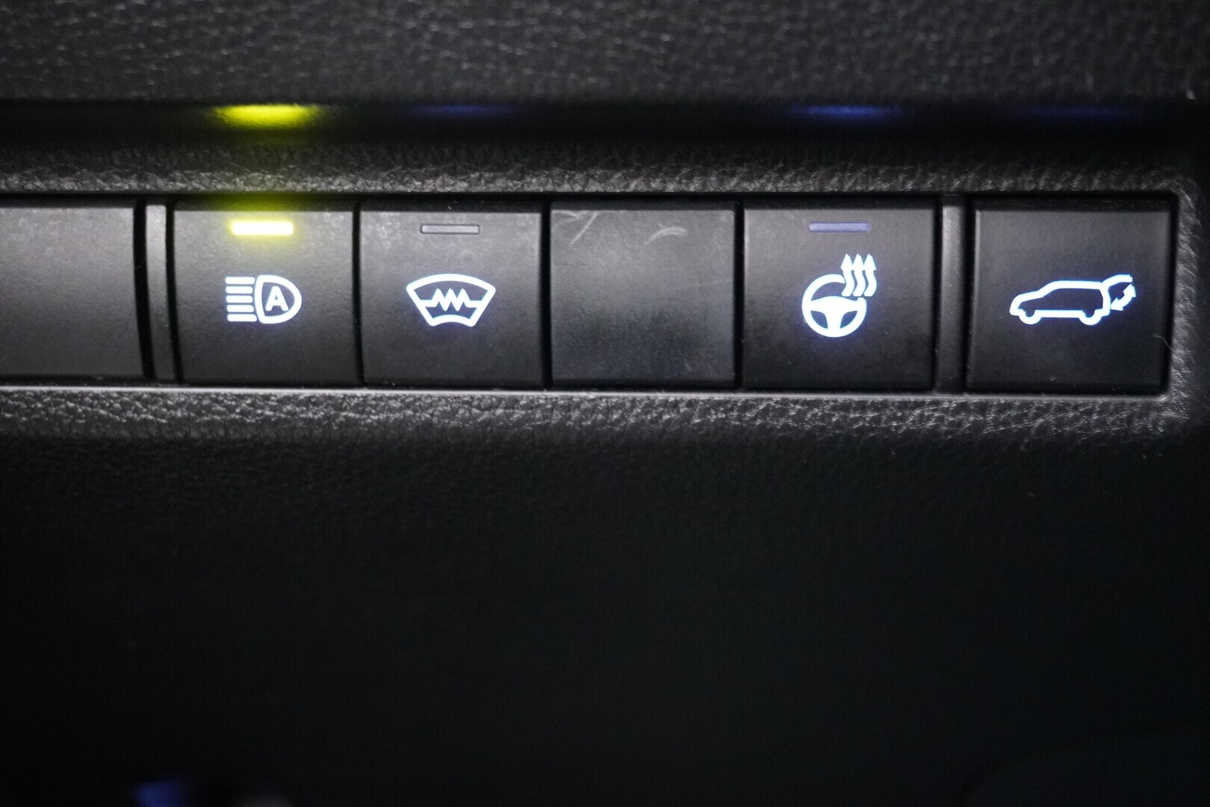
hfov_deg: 36.9
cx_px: 605
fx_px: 1815
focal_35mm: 54
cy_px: 404
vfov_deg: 25.1
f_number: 5.6
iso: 6400
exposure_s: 1/5
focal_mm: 36
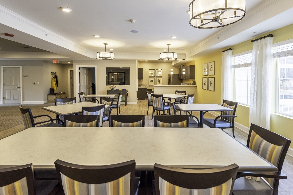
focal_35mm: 18
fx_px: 147
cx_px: 146
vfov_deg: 67.4
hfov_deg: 90.0
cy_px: 98
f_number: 6.3
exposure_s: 1/80
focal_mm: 18
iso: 800
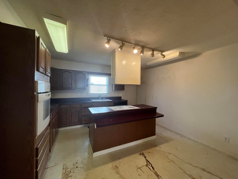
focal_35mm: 13
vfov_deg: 89.9
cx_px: 119
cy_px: 90
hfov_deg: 106.2
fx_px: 89
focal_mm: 1.57
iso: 125
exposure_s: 1/120
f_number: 1.8
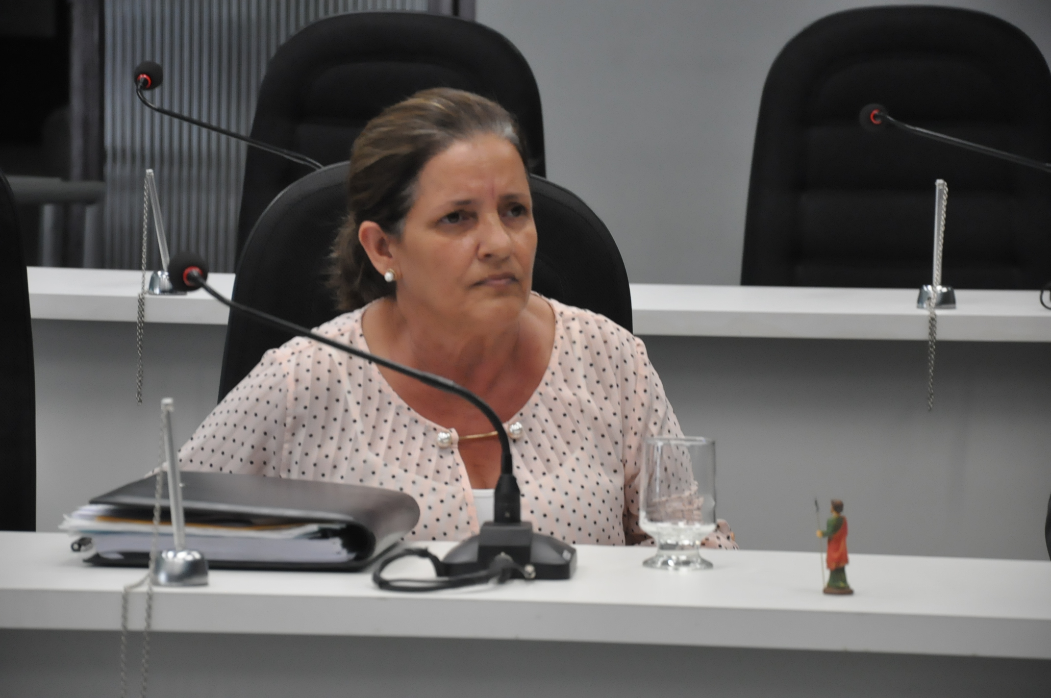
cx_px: 526
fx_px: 4592
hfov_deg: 13.1
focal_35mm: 158
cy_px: 349
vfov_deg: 8.7
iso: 2000
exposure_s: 1/200
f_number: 5.6
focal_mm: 105
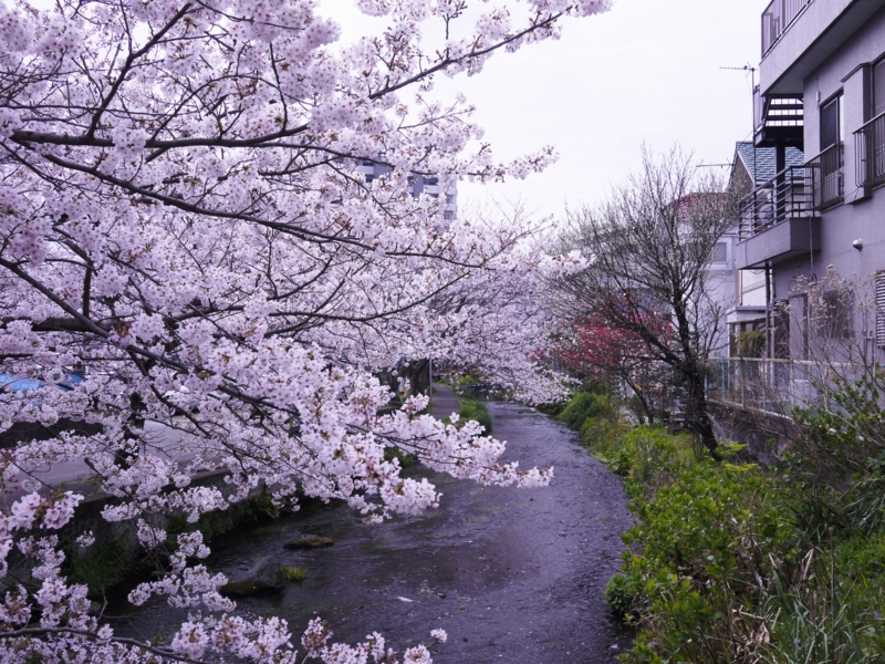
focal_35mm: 40
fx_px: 1023
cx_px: 442
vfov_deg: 36.0
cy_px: 332
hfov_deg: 46.8
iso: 200
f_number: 8
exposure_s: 1/200
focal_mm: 20
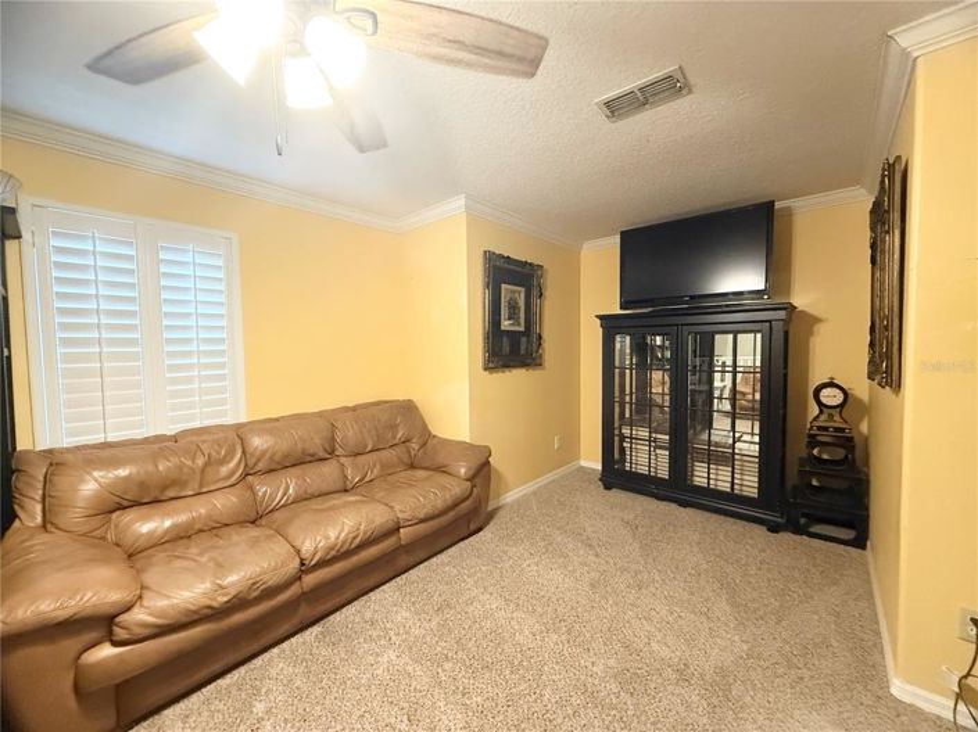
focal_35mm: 14
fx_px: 395
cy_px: 366
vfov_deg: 85.6
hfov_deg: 102.1
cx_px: 489
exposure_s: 1/60
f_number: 2.2
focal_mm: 2.22
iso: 640
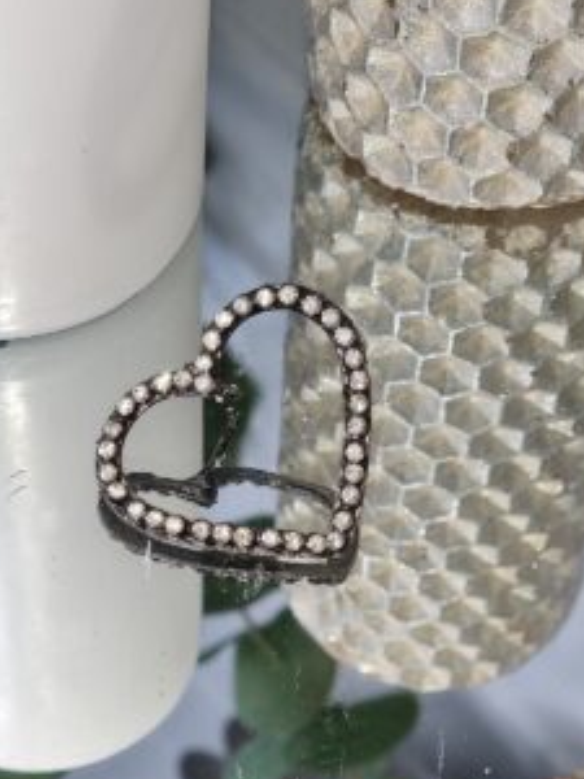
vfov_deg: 20.4
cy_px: 423
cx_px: 254
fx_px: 2159
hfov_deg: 15.4
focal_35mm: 96
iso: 40
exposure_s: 1/117
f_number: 2.4
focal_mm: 9
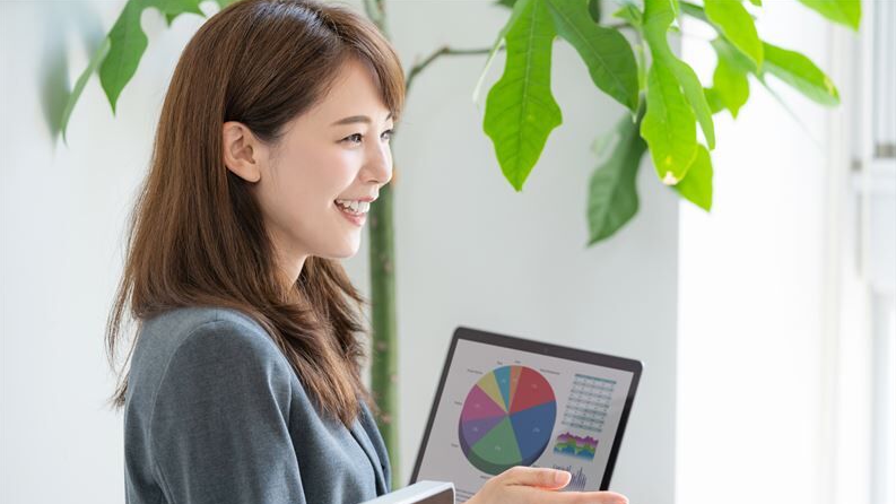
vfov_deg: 8.2
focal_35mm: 148
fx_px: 3516
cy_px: 297
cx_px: 450
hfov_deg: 14.5
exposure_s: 1/160
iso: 400
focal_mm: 140
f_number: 4
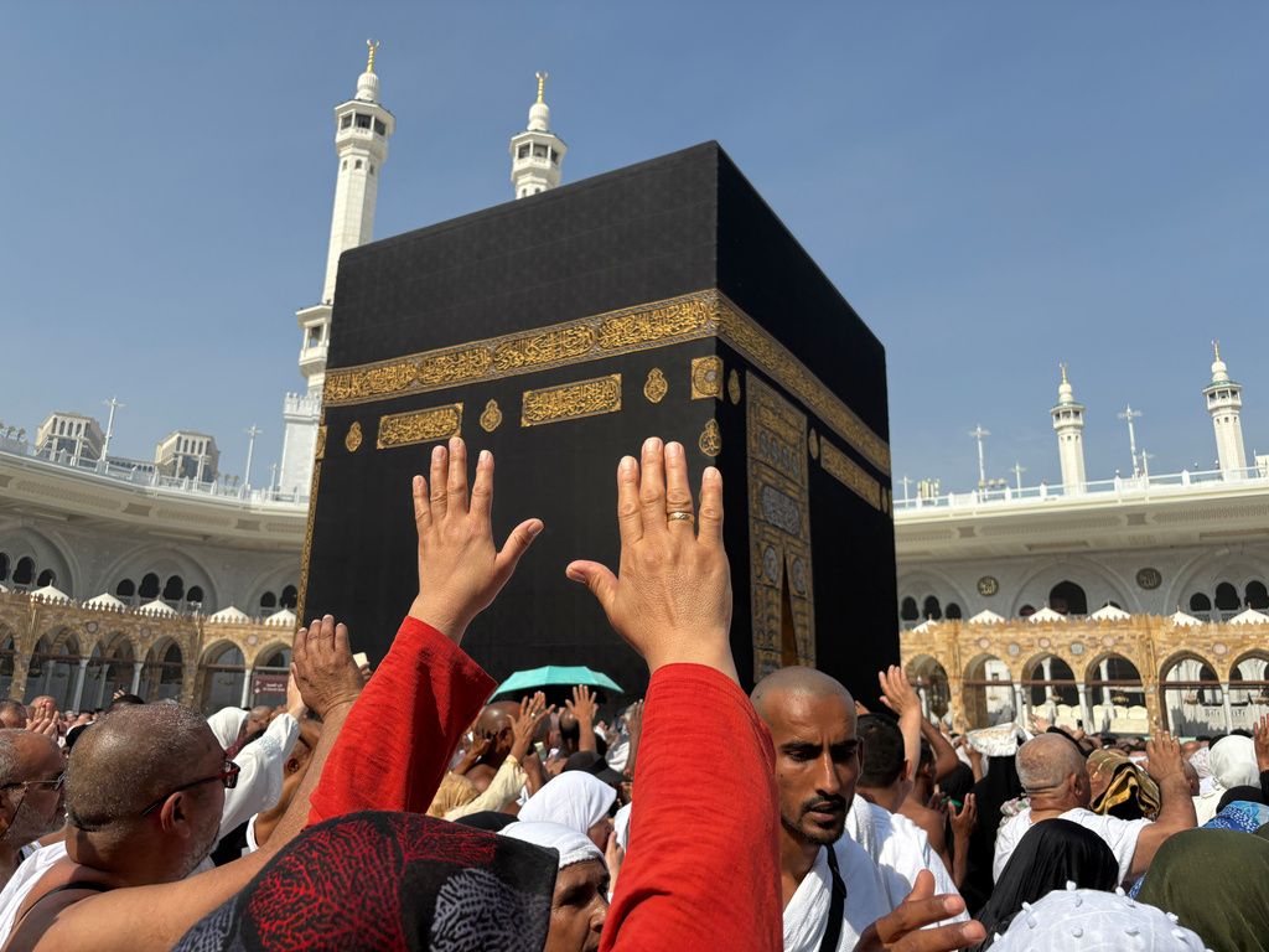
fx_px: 953
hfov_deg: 67.3
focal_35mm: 26
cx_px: 634
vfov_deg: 53.1
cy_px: 476
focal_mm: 5.96
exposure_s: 1/7813
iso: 50
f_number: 1.6
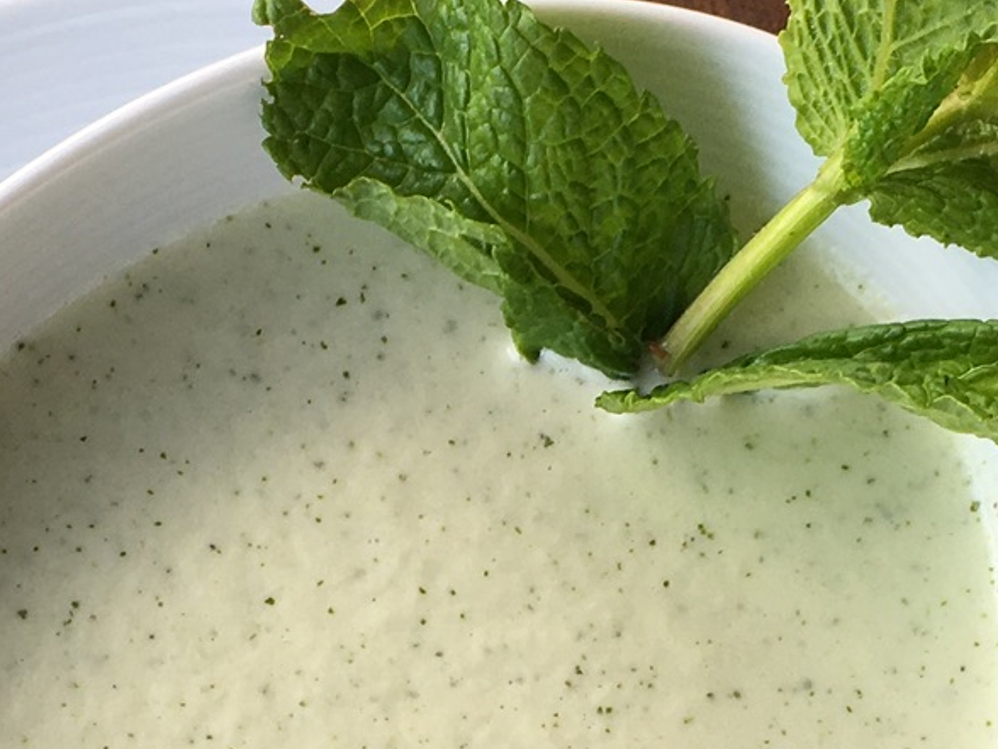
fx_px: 2912
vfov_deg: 14.3
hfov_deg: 19.4
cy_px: 814
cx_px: 390
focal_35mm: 101
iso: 25
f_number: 2.2
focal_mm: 4.15
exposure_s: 1/178
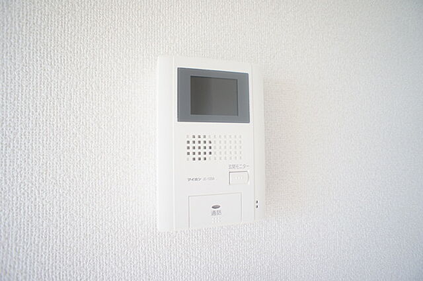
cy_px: 140
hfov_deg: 73.8
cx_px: 212
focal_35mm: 24
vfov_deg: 53.0
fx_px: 282
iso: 200
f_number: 2.8
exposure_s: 1/30
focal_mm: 16
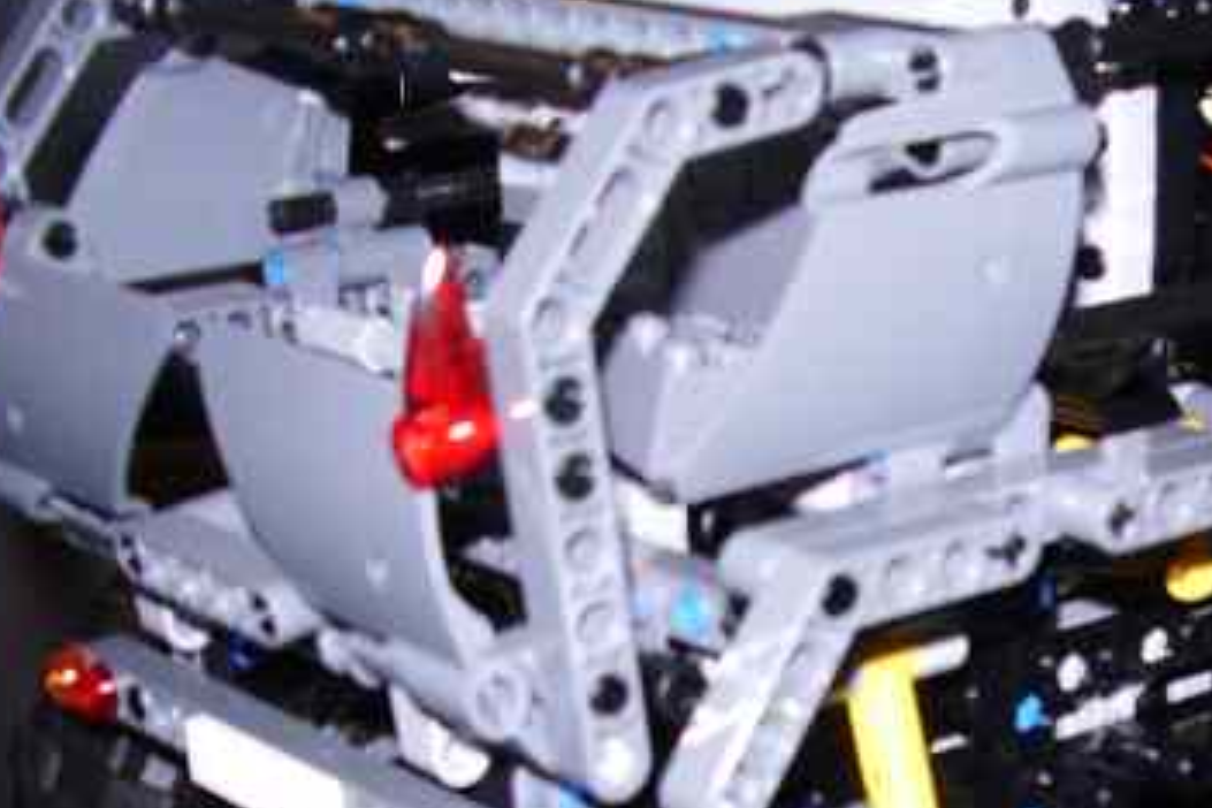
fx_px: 2794
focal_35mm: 83
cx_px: 1057
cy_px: 822
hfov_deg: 23.9
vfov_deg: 16.1
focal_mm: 5.8
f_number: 2.6
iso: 100
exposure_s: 1/40
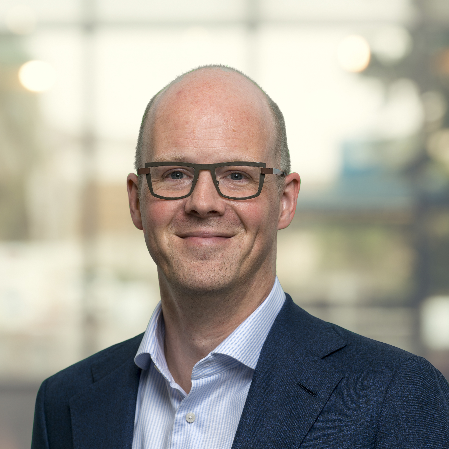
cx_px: 224
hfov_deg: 9.1
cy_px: 261
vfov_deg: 9.1
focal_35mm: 192
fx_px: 2818
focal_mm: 150
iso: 250
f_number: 6.3
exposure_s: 1/125
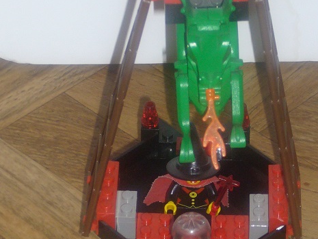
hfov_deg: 9.7
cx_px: 194
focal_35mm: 203
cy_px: 151
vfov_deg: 7.3
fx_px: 1865
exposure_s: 1/30
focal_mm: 14.3
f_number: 4.5
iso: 100
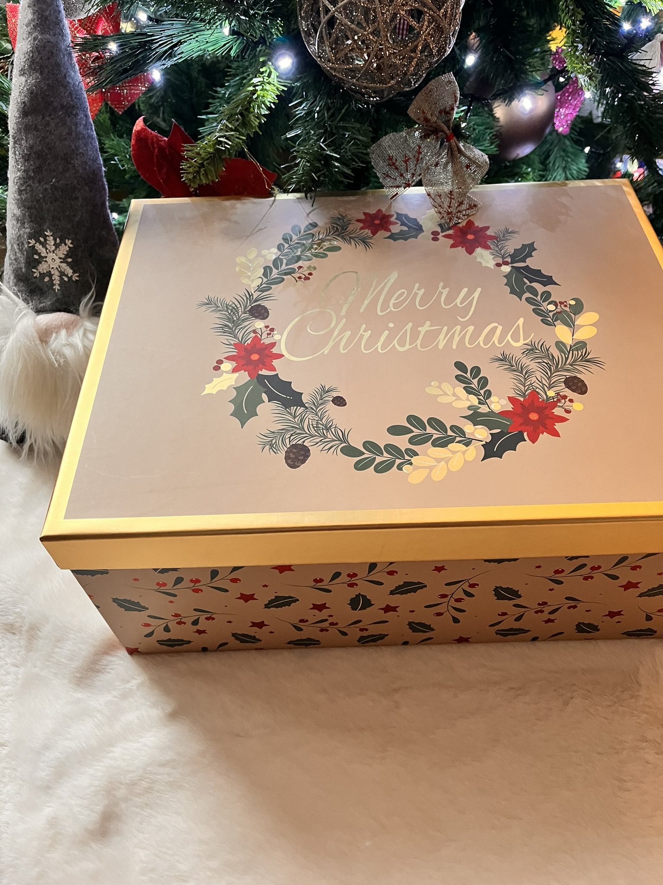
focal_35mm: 26
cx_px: 332
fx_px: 664
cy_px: 442
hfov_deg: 53.1
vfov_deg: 67.3
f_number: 1.6
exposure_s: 1/50
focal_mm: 5.1
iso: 400
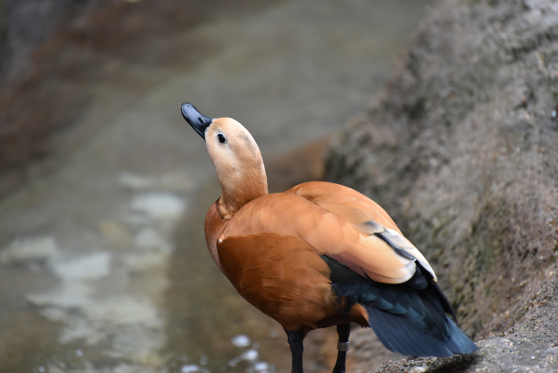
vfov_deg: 5.7
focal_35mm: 240
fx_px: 3721
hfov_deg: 8.6
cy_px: 186
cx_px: 279
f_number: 5.6
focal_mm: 240
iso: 2000
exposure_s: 1/500
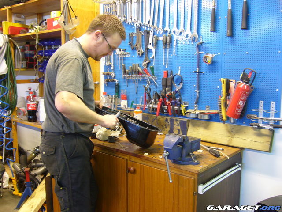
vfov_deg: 40.7
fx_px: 285
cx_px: 141
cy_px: 106
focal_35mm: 35
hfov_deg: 52.6
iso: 80
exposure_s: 1/5
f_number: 2.8
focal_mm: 5.8
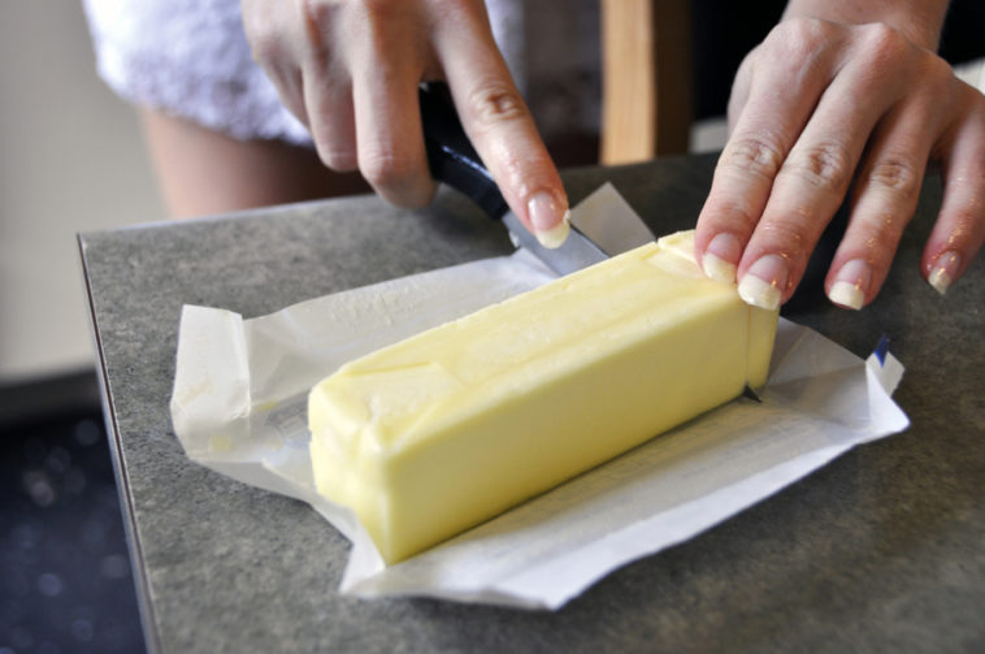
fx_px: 1475
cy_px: 327
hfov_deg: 36.9
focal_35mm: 54
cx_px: 492
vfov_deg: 25.0
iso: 450
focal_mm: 36
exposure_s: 1/60
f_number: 4.2
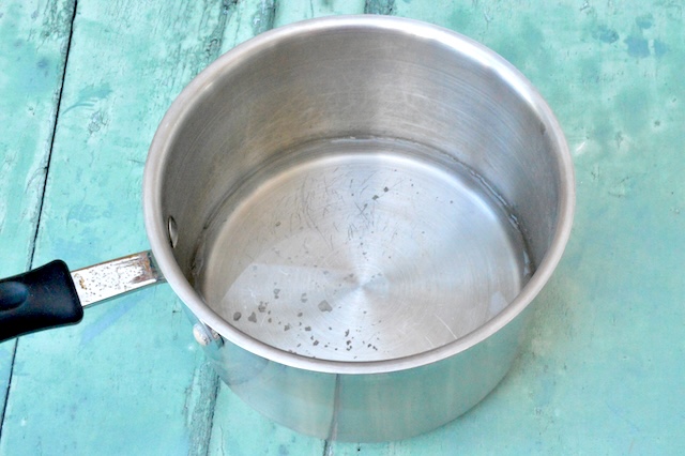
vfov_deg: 21.5
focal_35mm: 63
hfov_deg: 31.9
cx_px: 342
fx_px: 1198
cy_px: 228
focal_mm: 42
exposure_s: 1/25
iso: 6400
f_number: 32
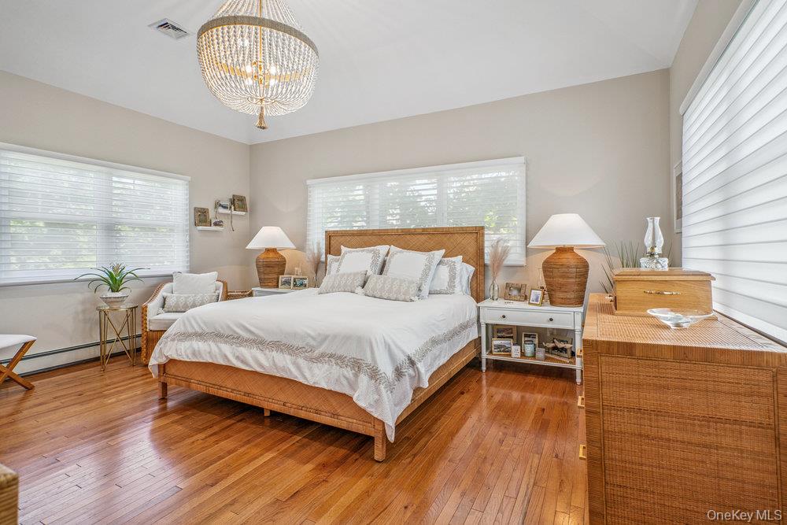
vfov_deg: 70.5
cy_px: 262
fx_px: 372
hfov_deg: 93.3
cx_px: 394
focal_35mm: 17
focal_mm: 17
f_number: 5.6
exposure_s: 1/80
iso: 640
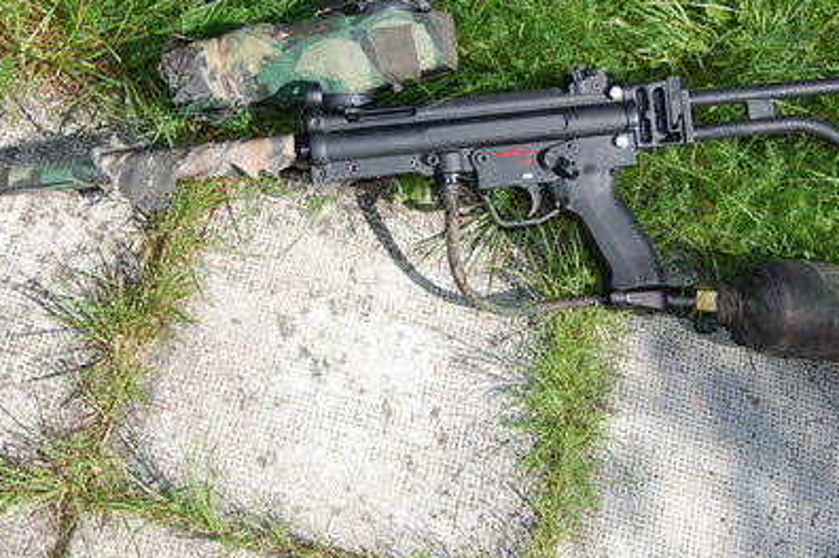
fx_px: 1299
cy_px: 219
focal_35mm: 56
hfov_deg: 35.8
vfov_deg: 24.2
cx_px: 411
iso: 200
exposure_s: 1/500
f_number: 6.3
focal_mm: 23
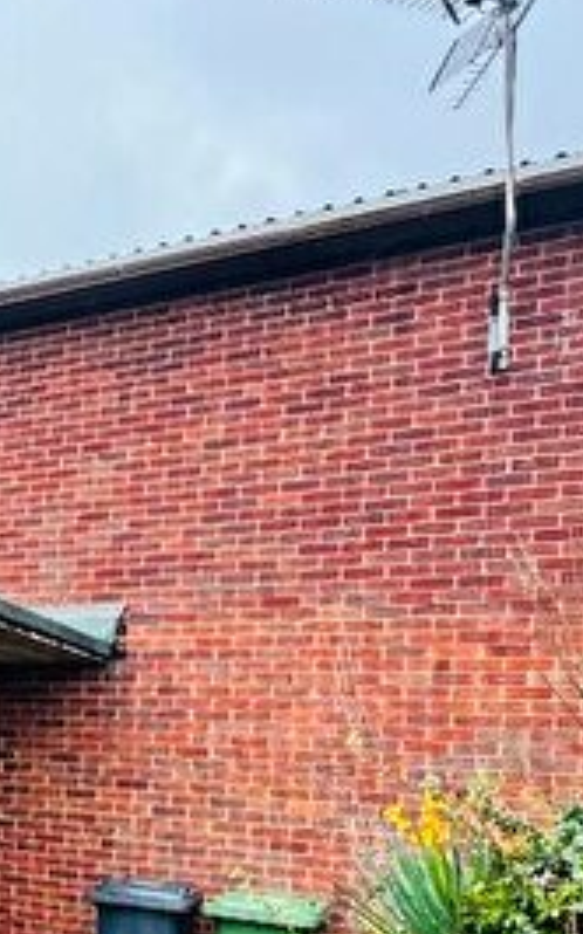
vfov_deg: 48.0
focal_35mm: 39
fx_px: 993
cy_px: 729
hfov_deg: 28.1
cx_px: -137
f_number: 2.2
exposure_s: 1/99
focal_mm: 2.22
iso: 125
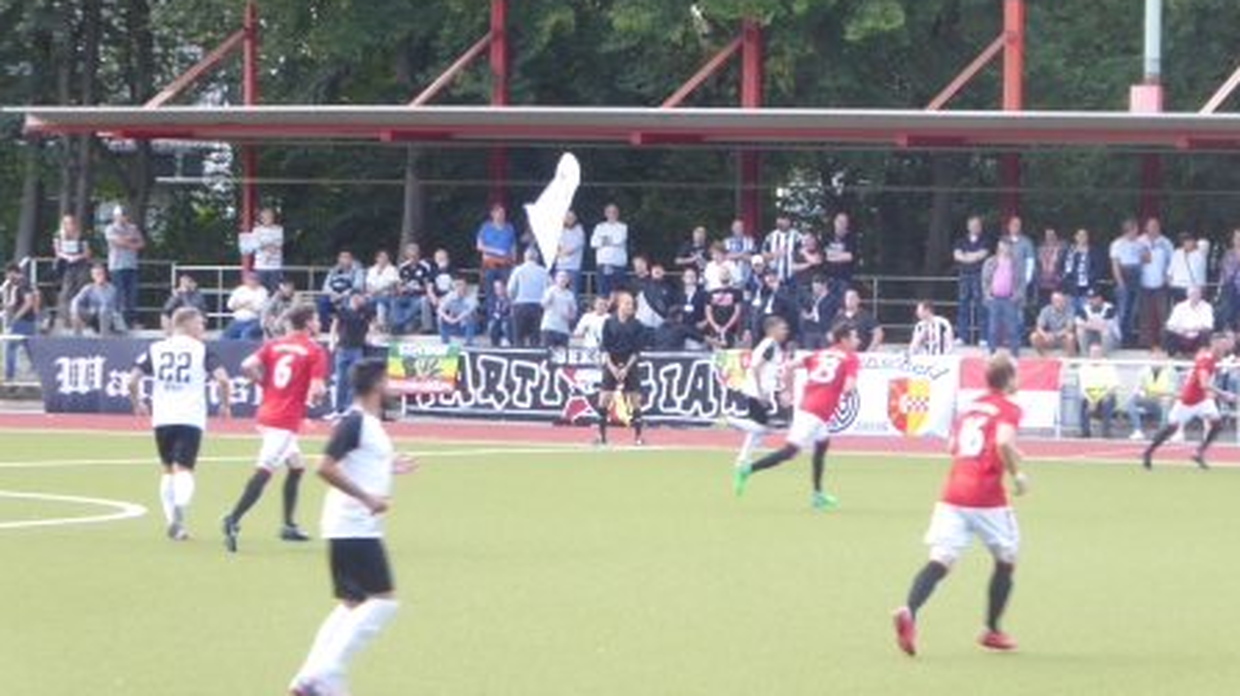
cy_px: 233
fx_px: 7724
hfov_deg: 9.2
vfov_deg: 5.2
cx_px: 621
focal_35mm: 235
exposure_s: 1/80
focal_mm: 38.4
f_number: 5.6
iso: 400
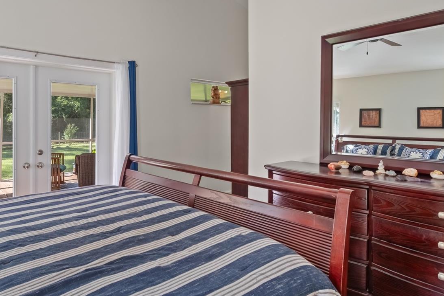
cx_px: 182
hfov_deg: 77.9
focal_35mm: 22
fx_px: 271
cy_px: 122
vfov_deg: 56.9
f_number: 9
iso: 250
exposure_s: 1/4
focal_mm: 10
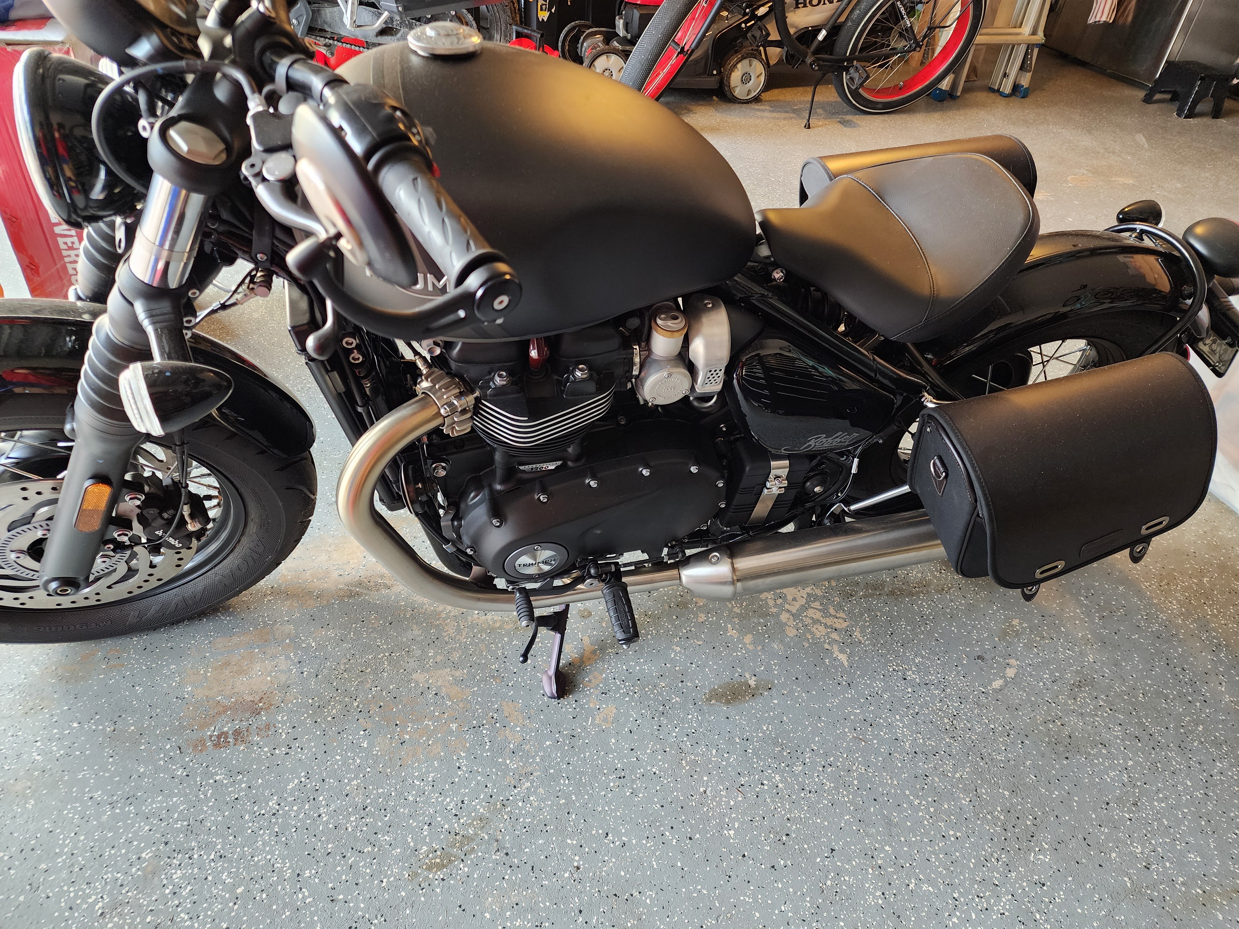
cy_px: 464
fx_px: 823
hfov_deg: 73.9
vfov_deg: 58.9
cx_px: 620
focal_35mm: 23
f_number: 1.8
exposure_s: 1/40
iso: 500
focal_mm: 6.4
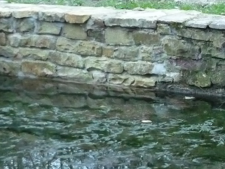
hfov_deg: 13.2
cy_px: 60
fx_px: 962
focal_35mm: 148
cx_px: 196
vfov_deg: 10.0
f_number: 3
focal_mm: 7.2
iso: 800
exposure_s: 1/20
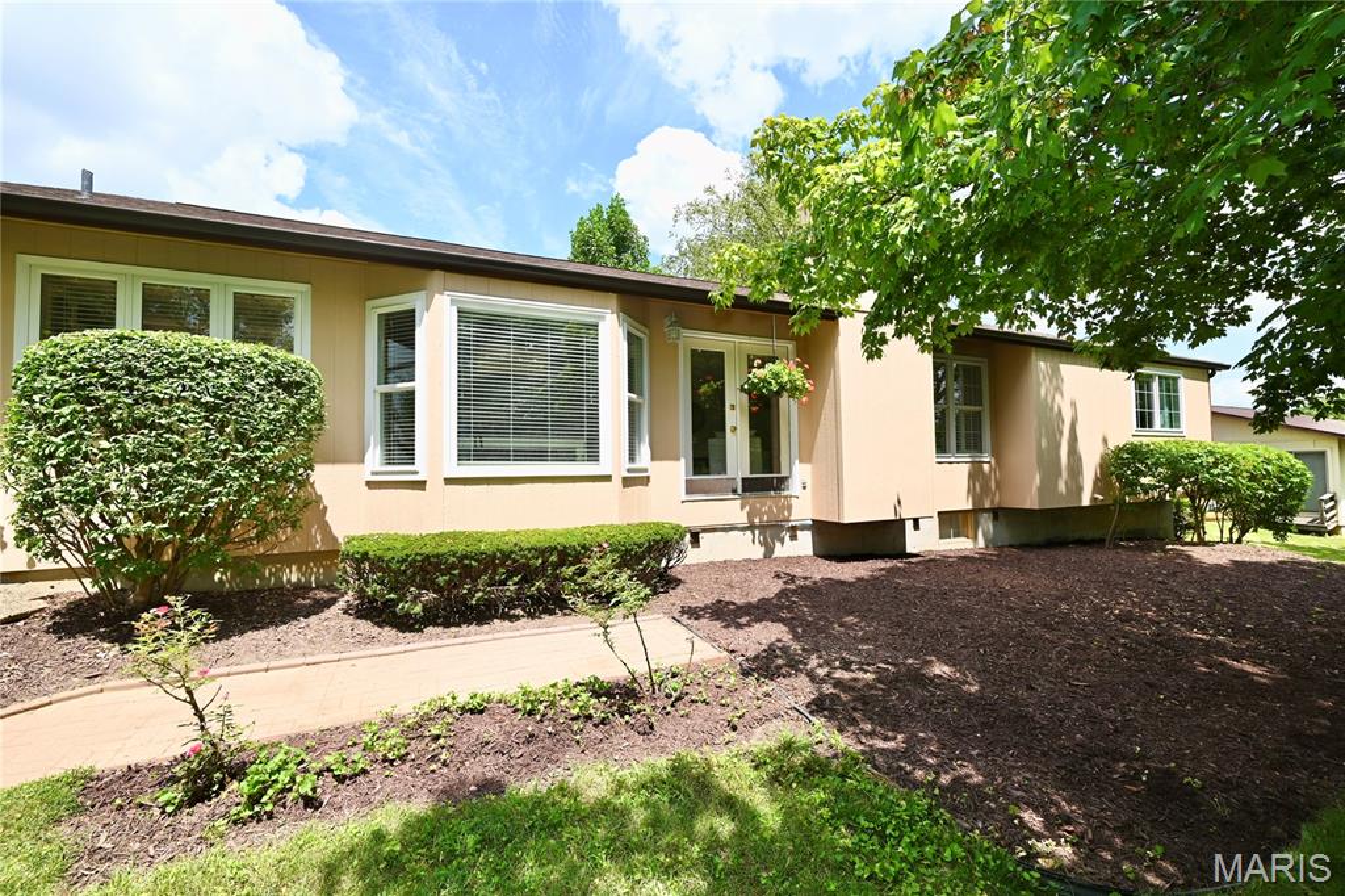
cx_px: 672
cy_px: 448
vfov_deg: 77.3
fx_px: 560
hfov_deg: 100.4
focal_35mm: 15
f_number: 8
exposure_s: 1/200
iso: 100
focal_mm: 15
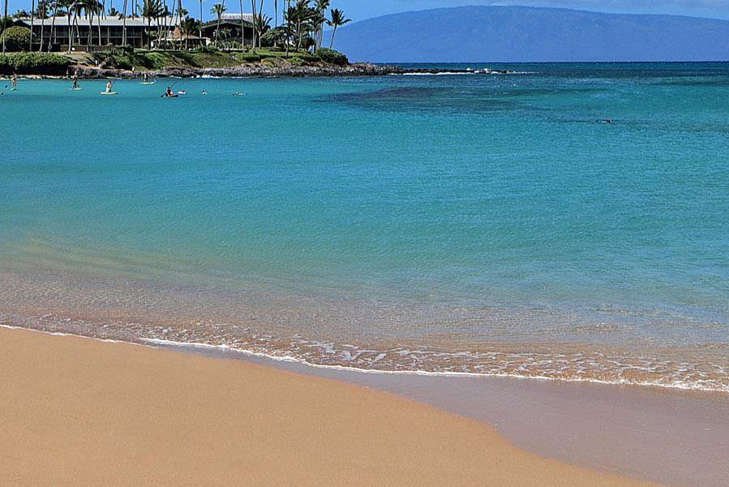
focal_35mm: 80
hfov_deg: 25.3
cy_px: 181
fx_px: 1620
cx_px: 268
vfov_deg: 17.1
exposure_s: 1/200
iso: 100
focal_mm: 24
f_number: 13
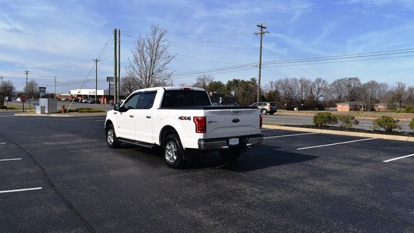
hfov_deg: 66.1
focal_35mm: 29
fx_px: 318
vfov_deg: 40.1
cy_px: 106
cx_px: 207
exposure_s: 1/320
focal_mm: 18
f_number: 9
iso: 100
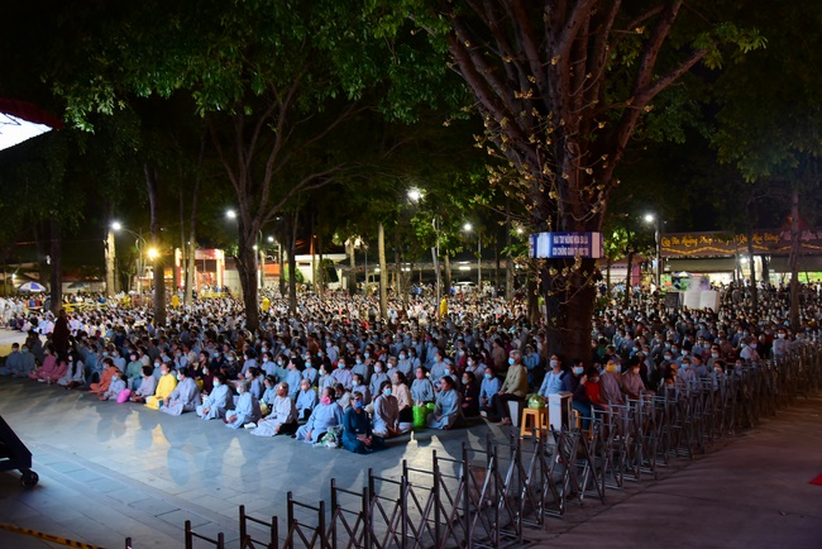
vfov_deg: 42.4
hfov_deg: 60.3
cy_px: 274
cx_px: 411
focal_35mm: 31
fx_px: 708
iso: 2000
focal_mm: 31
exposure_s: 1/20
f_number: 4
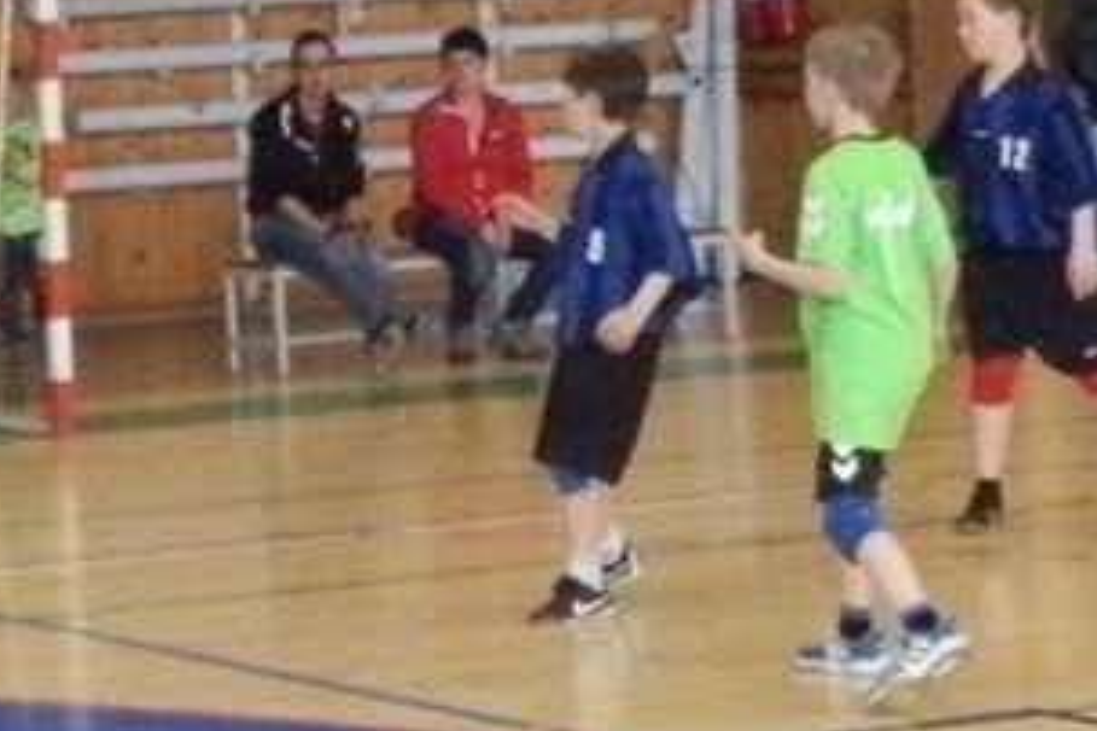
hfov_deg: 11.9
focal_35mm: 172
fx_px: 5241
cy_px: -105
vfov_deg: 7.9
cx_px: 116
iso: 1600
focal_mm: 8.9
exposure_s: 1/250
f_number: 4
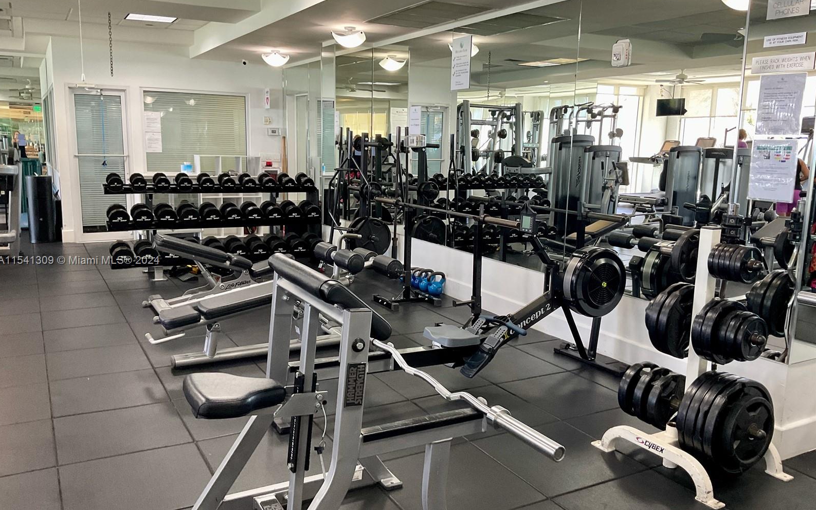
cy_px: 261
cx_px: 407
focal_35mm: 31
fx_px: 689
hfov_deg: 61.2
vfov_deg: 40.6
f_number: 1.8
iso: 100
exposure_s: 1/60
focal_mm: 3
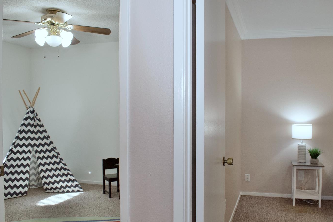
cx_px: 178
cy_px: 120
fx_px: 305
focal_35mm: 33
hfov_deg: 57.2
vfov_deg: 39.9
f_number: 8
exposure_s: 1/100
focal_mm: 20
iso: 1600
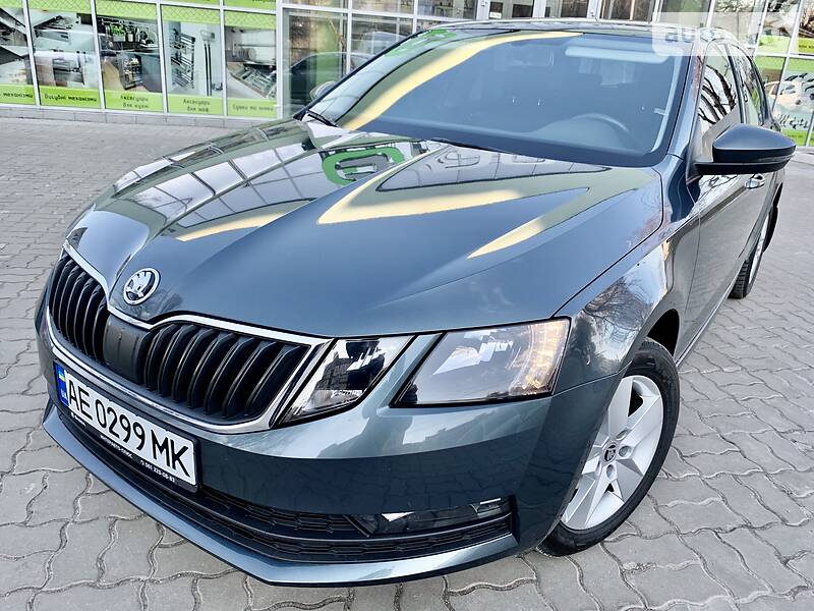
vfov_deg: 53.1
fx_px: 611
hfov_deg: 67.3
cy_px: 306
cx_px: 407
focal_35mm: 26
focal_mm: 4.2
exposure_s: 1/188
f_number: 1.8
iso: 25
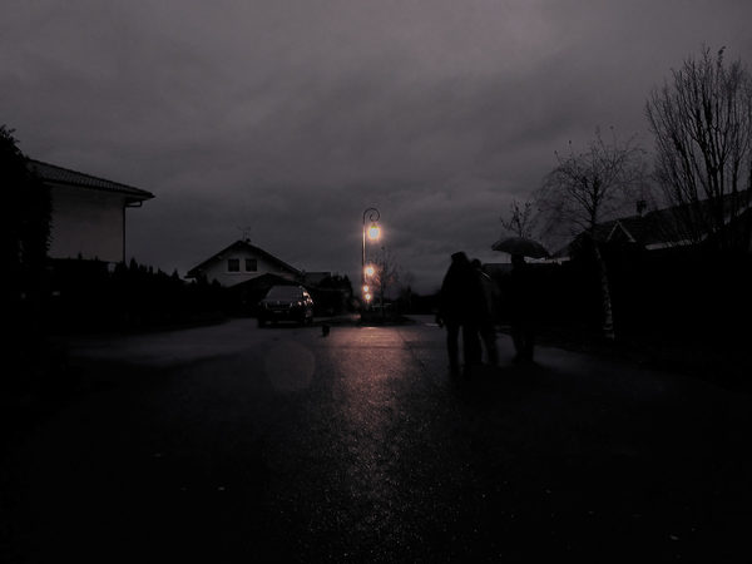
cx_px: 376
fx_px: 521
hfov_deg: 71.6
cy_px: 282
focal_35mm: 24
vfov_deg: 56.8
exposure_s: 1/6
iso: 400
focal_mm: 4.1
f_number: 3.5
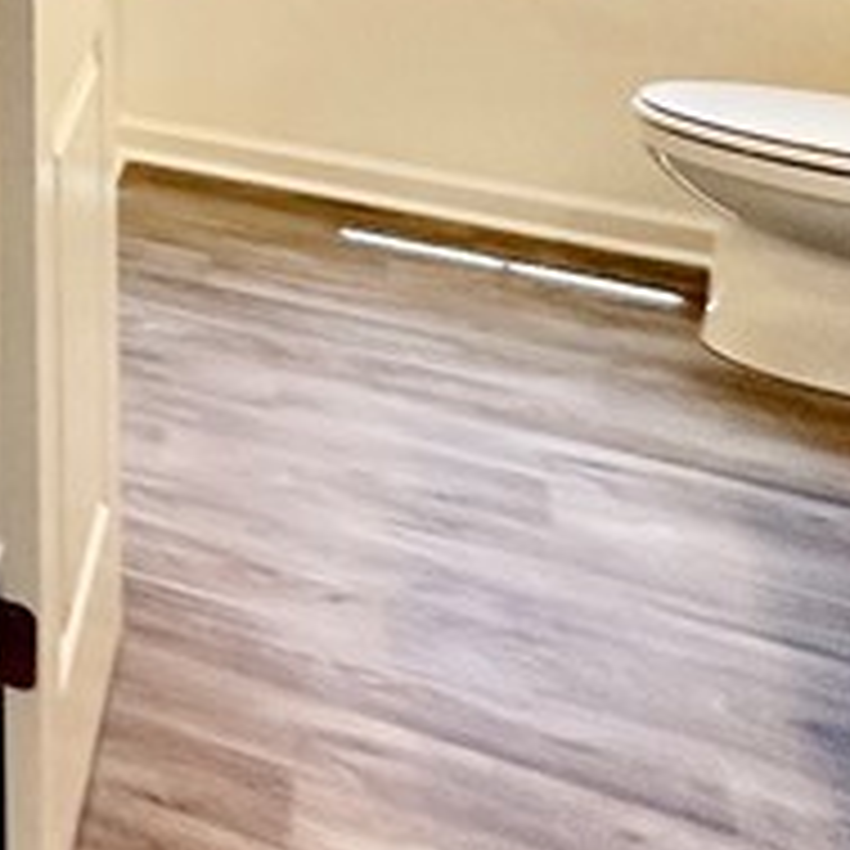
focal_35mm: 67
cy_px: -499
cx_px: -1151
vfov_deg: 20.9
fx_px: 1861
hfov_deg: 15.3
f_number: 2.2
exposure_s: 1/120
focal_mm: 2.22
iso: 125
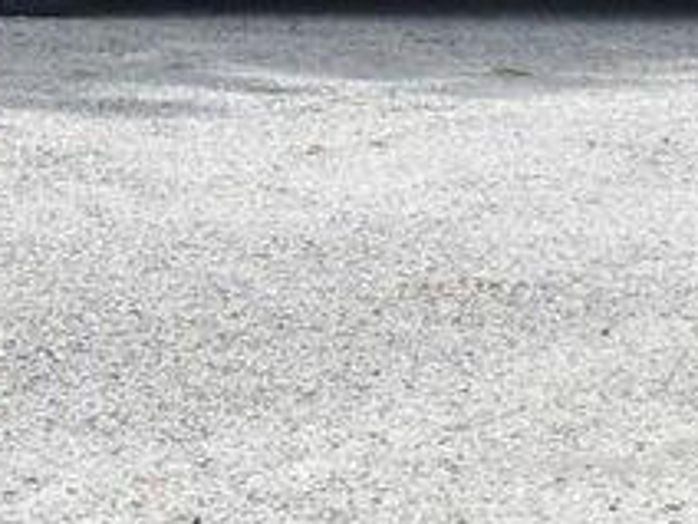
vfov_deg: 4.8
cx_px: 520
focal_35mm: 306
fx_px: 6170
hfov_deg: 6.5
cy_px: -102
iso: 100
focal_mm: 19.6
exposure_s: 1/143
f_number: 6.6
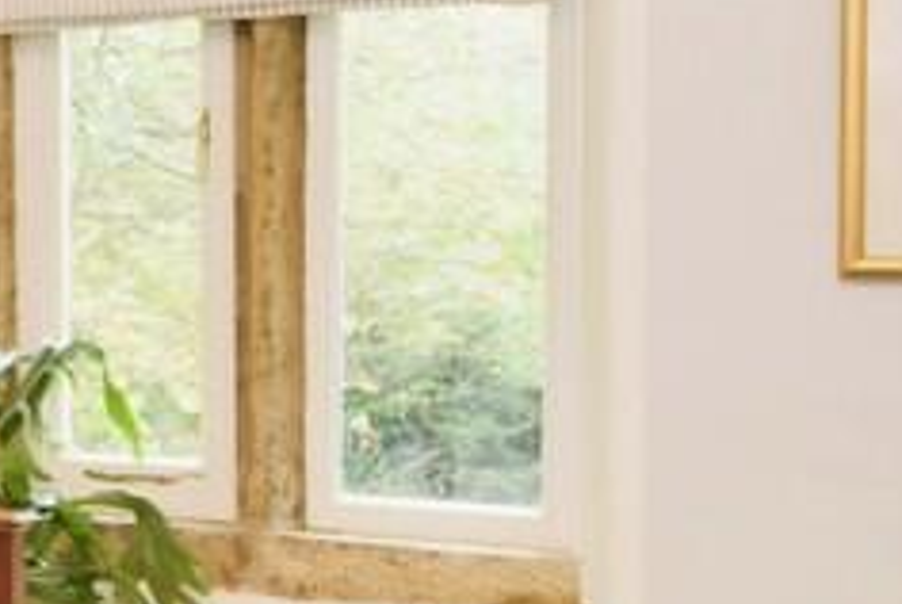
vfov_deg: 20.9
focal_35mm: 65
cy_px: 434
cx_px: -417
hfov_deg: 24.6
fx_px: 1631
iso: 800
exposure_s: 1/60
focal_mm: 10
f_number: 4
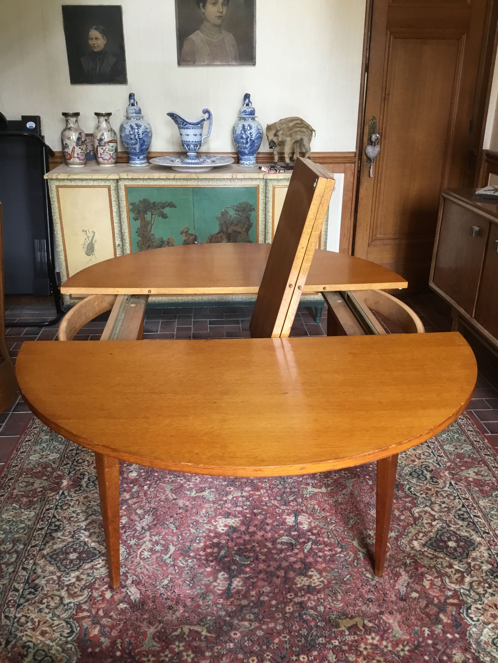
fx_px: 595
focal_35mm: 31
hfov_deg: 45.4
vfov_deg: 58.4
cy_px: 332
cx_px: 249
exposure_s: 1/33
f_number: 2.4
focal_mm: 3.3
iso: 100
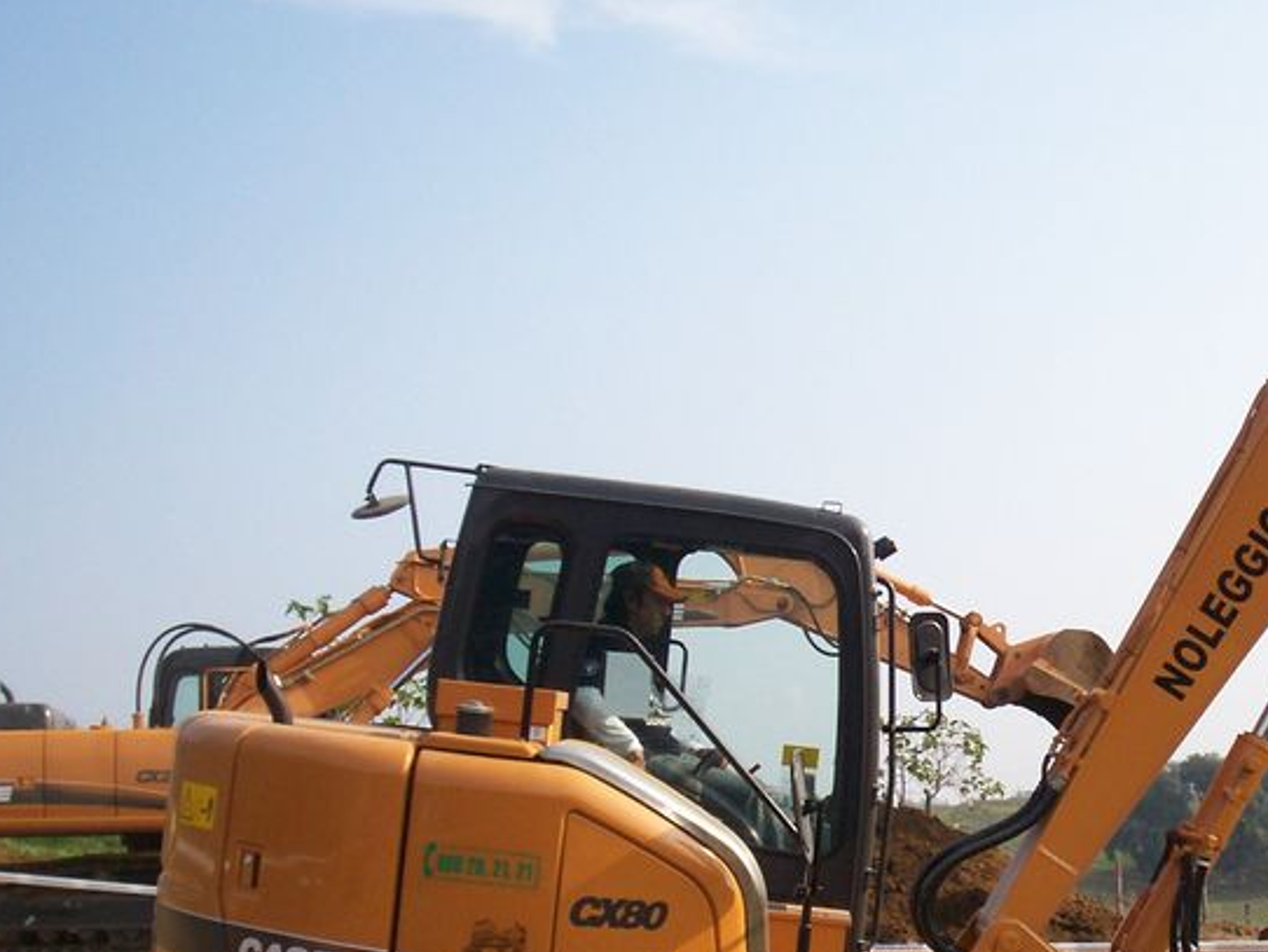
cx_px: 1018
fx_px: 2492
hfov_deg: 28.0
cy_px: 763
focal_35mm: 68
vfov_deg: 21.4
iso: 100
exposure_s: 1/470
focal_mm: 5.9
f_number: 4.5
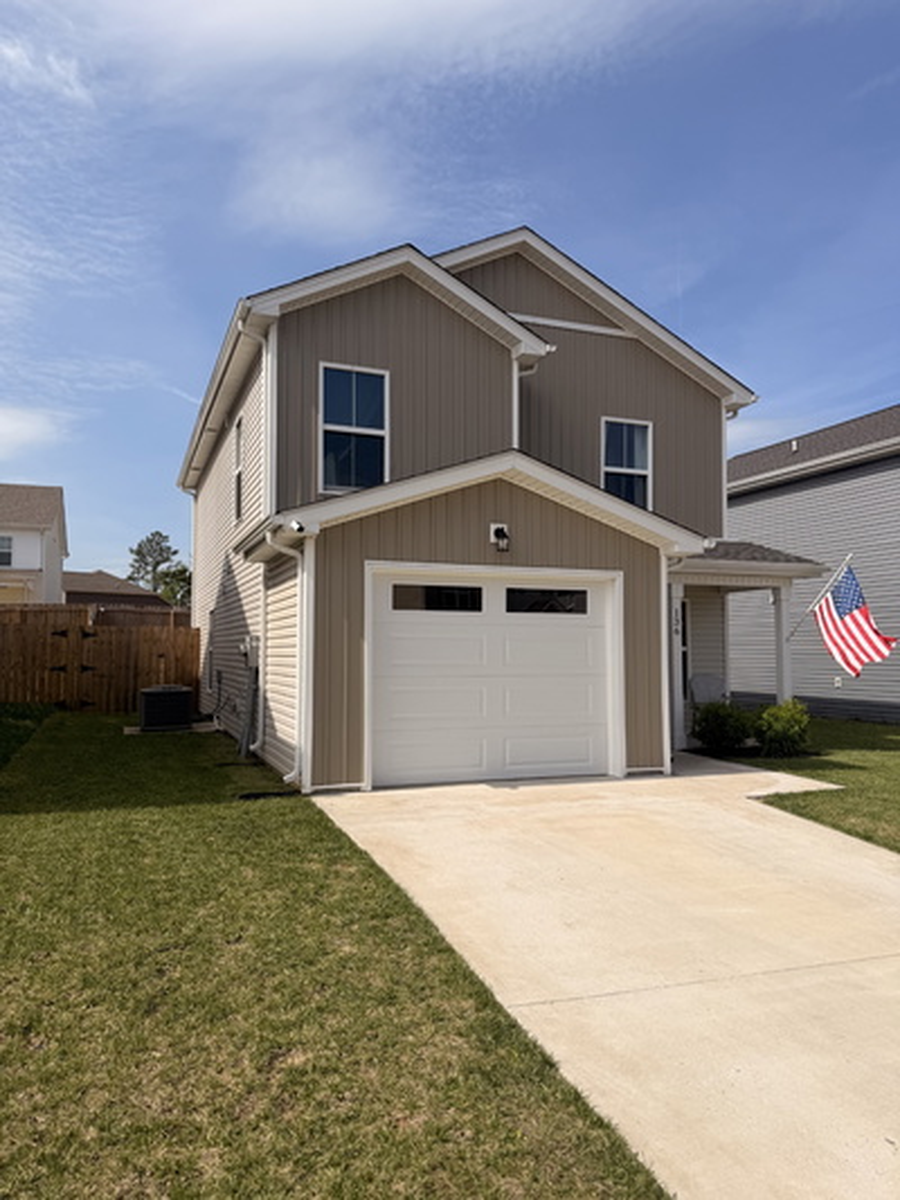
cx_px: 450
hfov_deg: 56.8
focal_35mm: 24
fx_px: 832
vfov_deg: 71.6
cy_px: 600
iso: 80
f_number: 1.78
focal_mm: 6.76
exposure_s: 1/8130
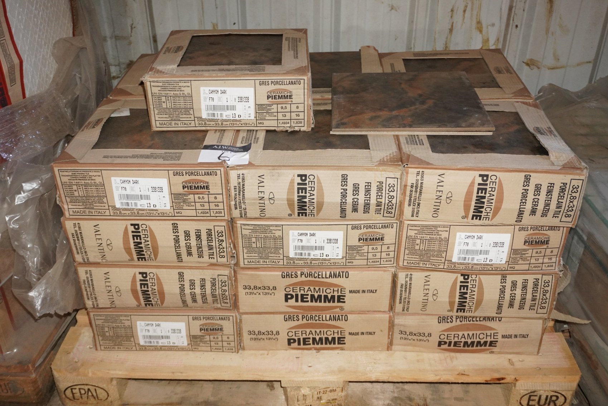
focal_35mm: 36
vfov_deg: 36.9
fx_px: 608
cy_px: 203
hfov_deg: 53.1
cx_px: 304
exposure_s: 1/100
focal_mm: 24
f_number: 4.5
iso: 2000
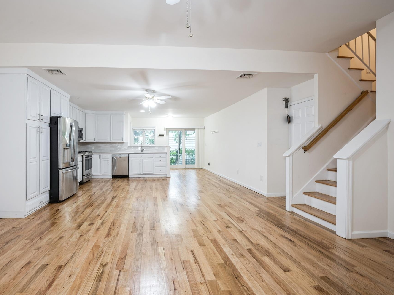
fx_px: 182
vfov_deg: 78.1
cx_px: 163
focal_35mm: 16
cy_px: 154
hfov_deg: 93.6
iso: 200
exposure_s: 1/2.5
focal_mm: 14
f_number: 11
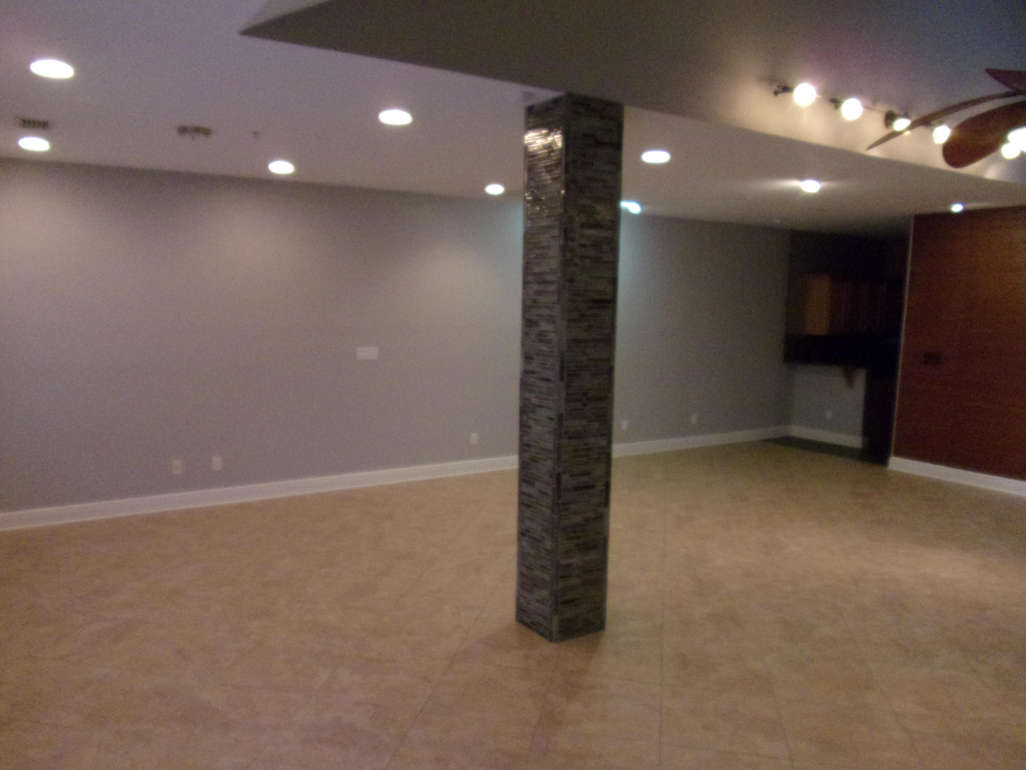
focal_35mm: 25
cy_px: 398
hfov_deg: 69.4
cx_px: 495
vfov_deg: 54.9
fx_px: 741
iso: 454
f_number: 3.3
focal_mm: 4.3
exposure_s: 1/34
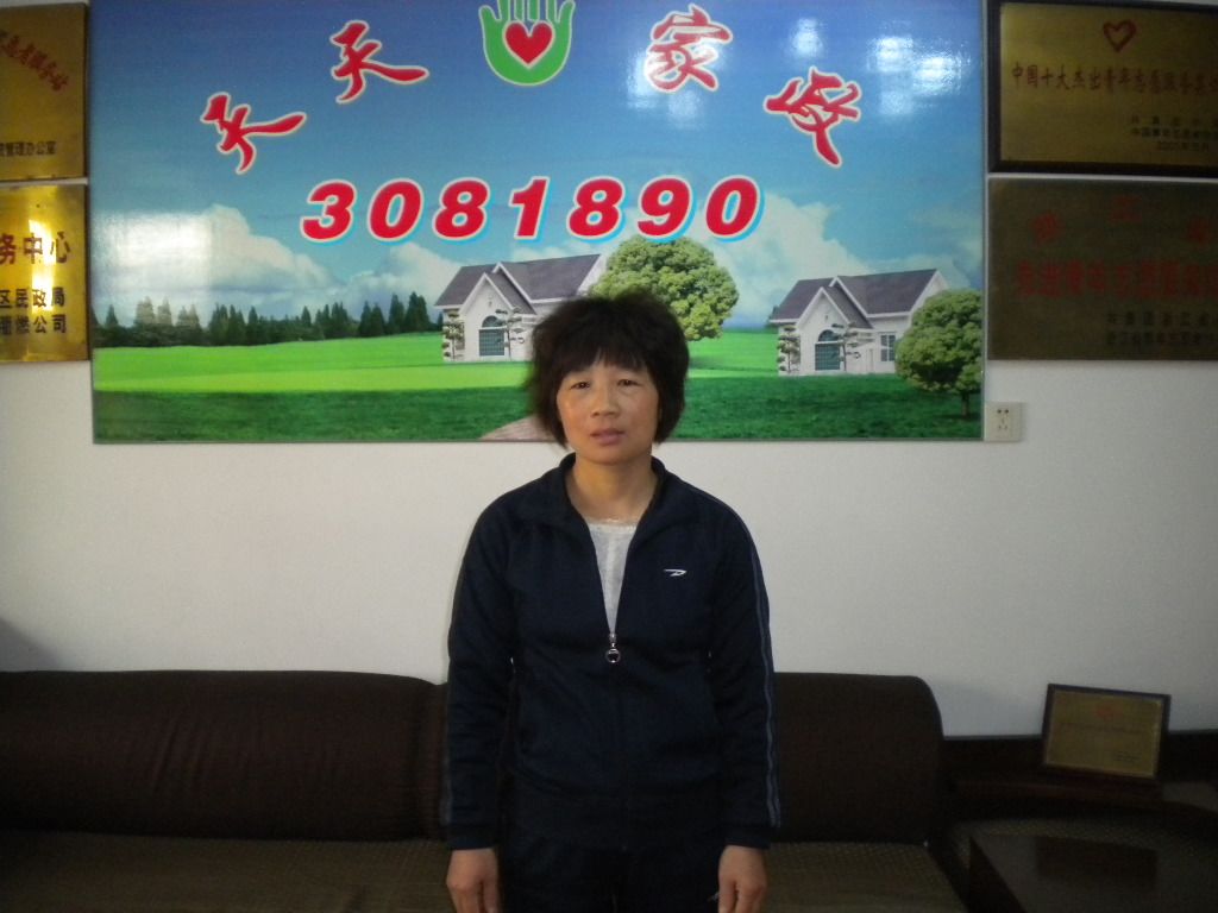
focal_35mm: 35
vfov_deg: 40.7
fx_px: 1232
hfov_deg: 52.6
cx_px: 609
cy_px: 456
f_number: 3.1
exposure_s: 1/30
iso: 400
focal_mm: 6.3
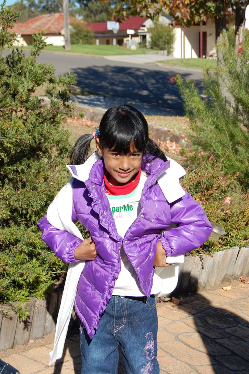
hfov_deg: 19.7
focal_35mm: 69
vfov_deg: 29.3
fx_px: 717
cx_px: 124
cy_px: 187
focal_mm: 46
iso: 200
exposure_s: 1/400
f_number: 10
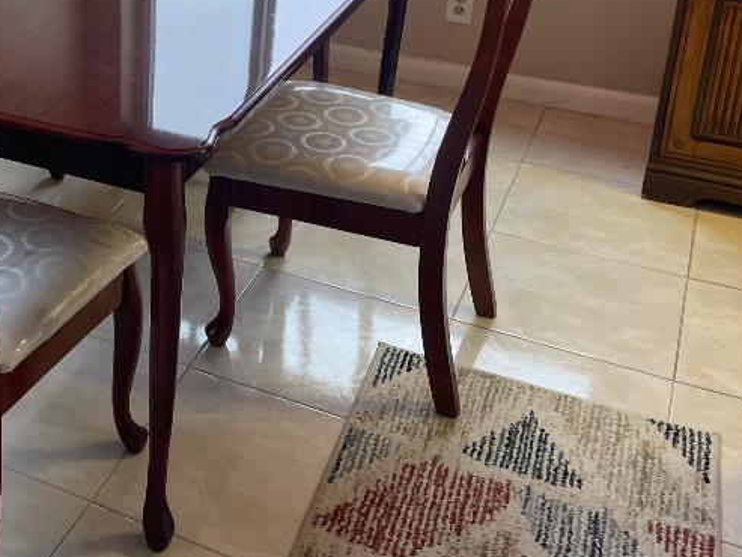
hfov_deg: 33.5
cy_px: 74
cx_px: 63
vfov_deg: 26.3
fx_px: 1158
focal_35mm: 54
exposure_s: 1/120
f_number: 1.6
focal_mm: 4.2
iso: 100
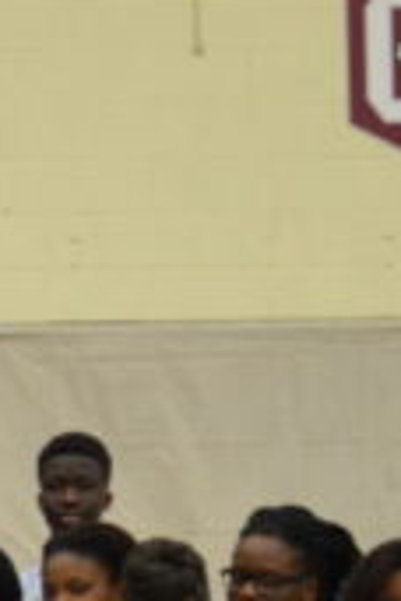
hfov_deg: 5.7
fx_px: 3592
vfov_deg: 9.5
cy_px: 612
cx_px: -1055
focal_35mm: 215
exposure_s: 1/60
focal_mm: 24
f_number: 4
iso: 800
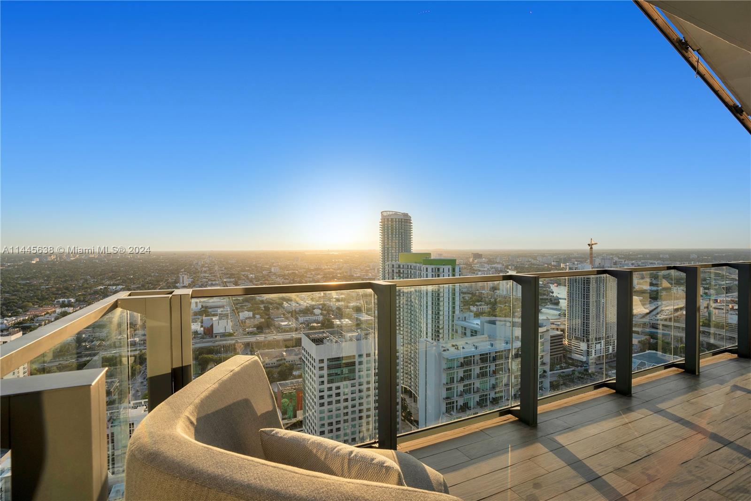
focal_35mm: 16
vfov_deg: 73.7
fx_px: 334
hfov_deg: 96.7
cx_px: 376
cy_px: 250
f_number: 10
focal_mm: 16
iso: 100
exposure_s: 1/160
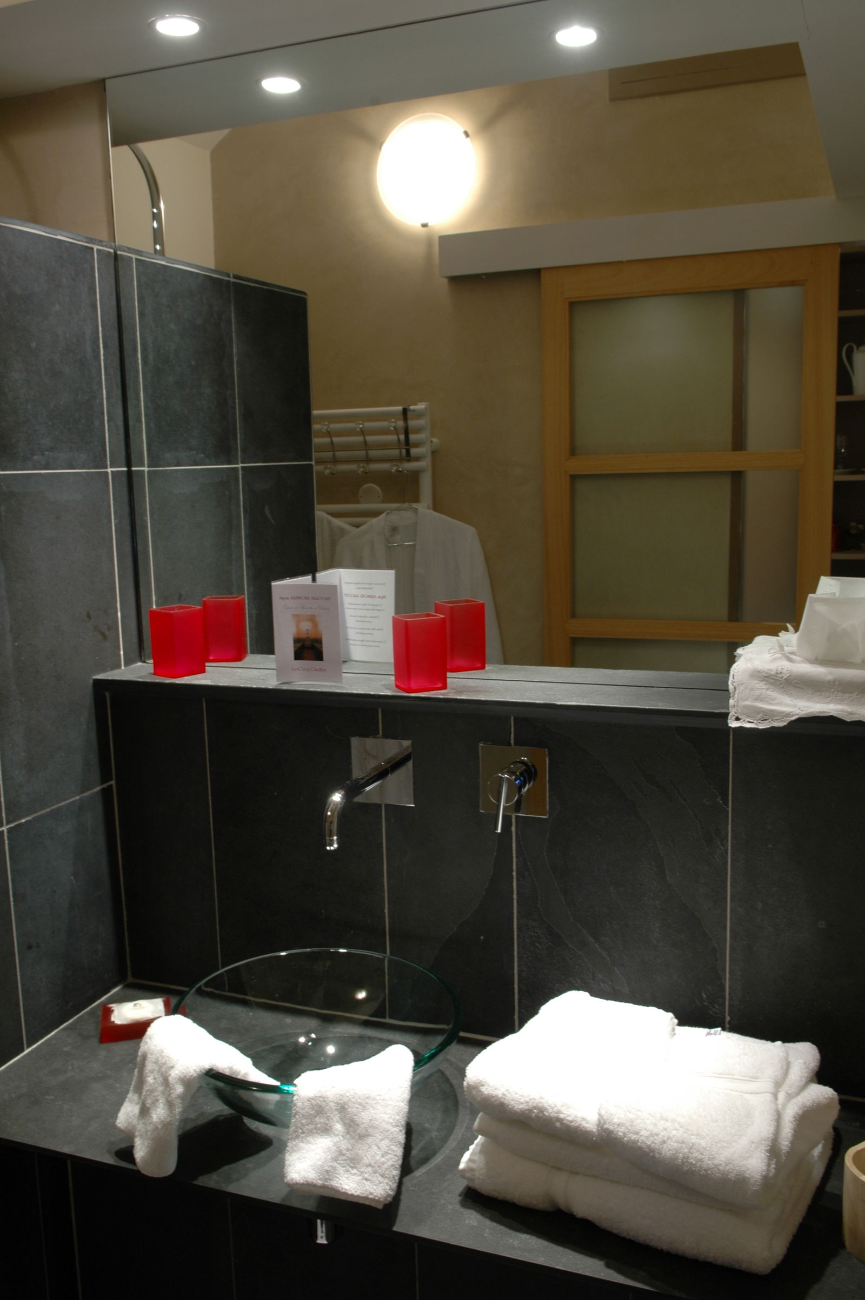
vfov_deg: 57.3
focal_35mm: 33
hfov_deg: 39.9
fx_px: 1191
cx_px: 432
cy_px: 650
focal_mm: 22
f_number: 10
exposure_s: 1/2
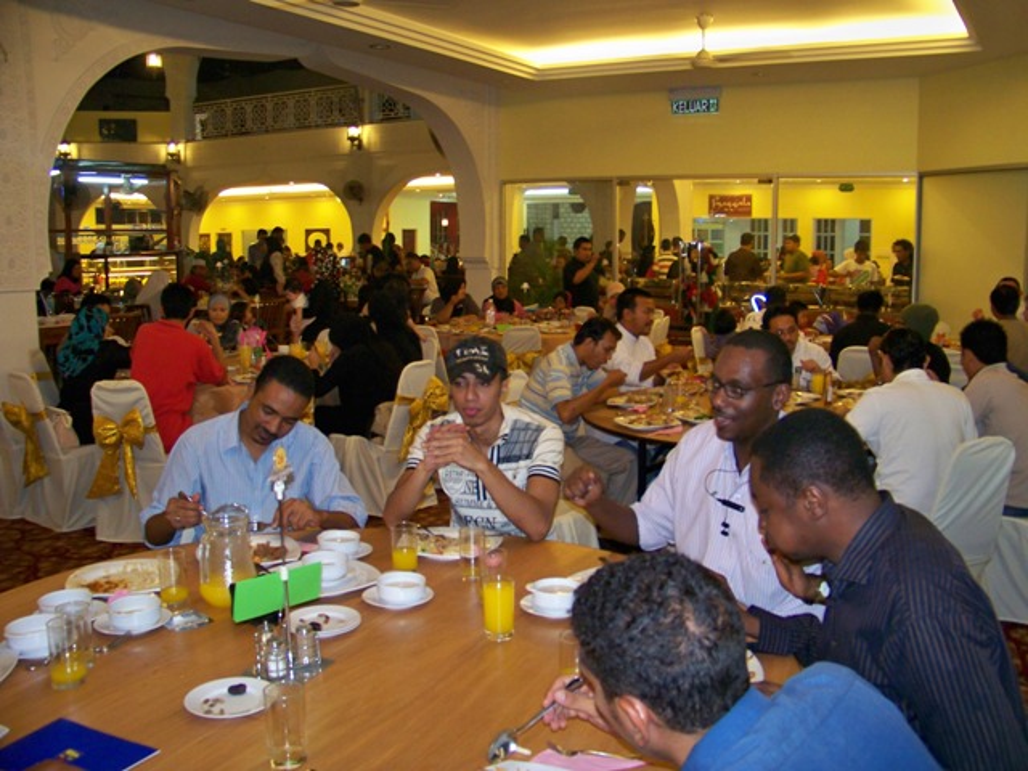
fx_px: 980
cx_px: 514
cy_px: 386
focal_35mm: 33
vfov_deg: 42.9
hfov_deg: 55.4
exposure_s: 1/30
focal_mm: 5.85
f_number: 2.8
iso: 200
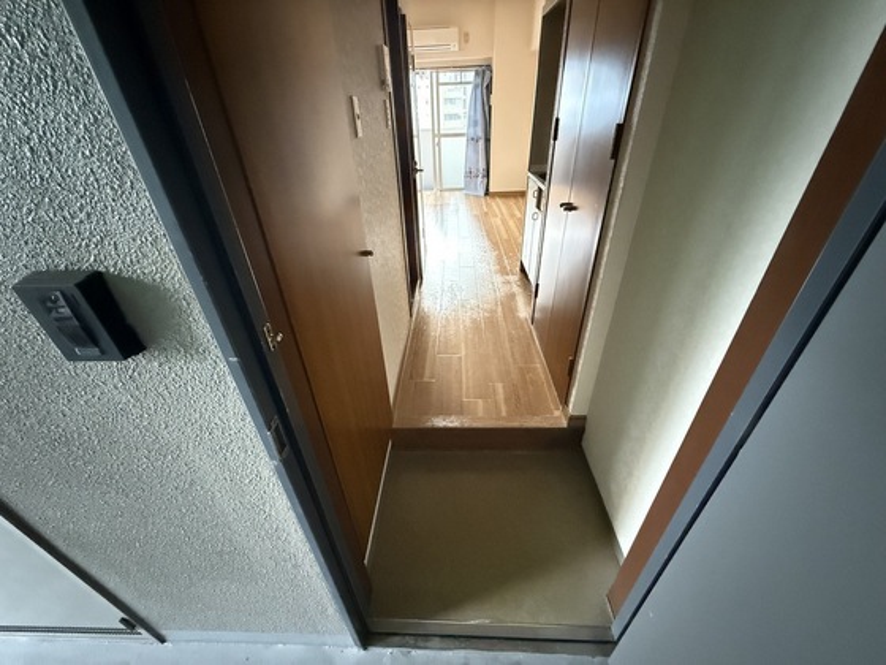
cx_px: 443
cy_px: 332
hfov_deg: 102.1
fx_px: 358
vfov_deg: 85.7
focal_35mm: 14
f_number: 2.2
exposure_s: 1/30
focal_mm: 2.22
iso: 1600
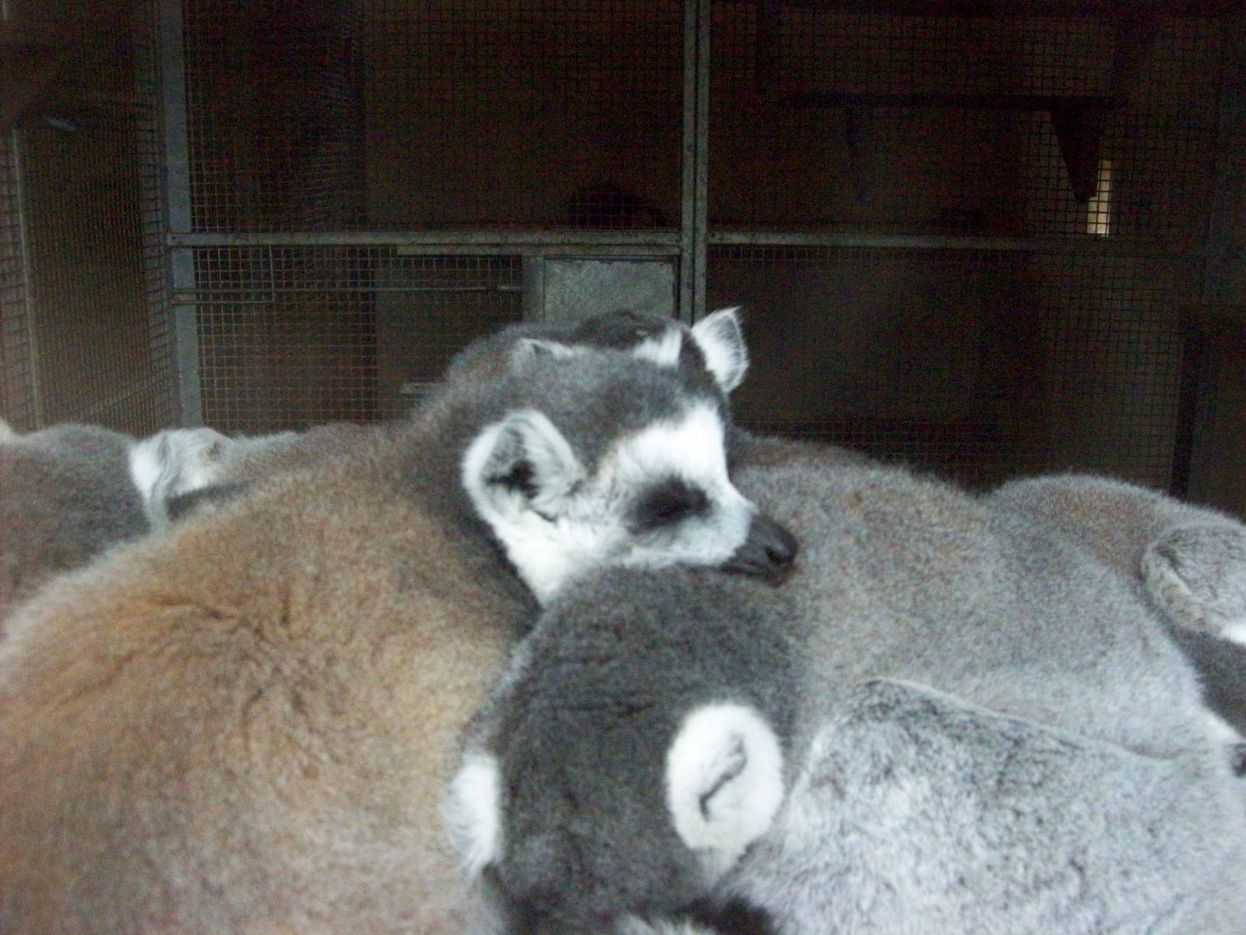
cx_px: 623
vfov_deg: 39.7
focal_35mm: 36
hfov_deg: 51.4
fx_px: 1296
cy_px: 468
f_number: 2.7
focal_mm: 6
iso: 447
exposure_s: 1/128
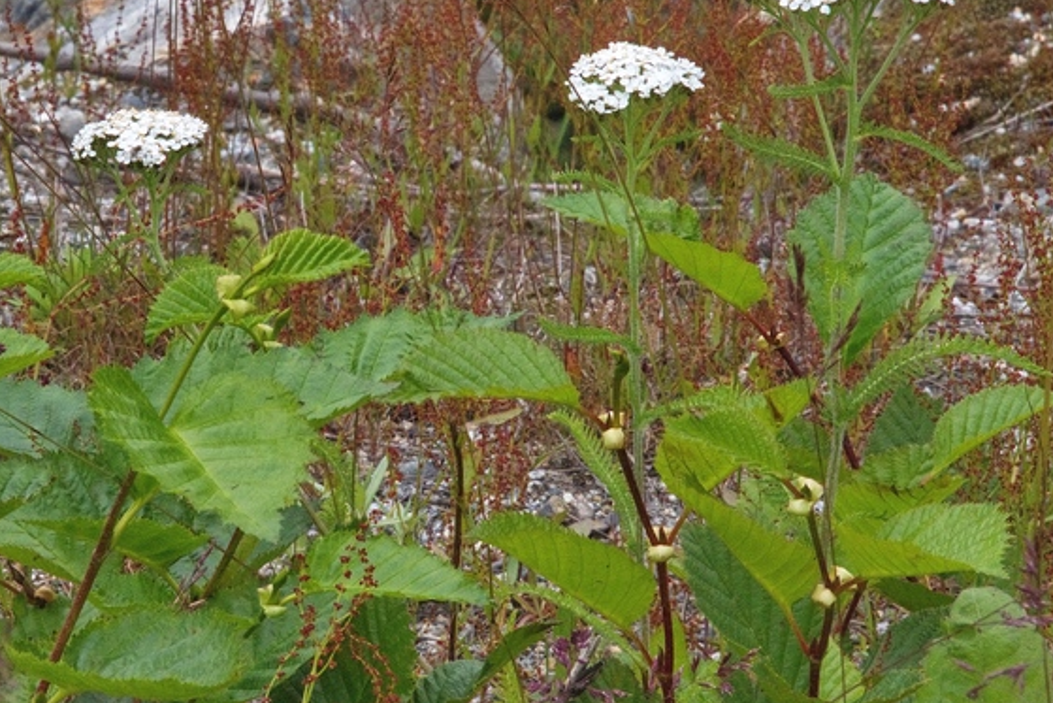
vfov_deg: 5.0
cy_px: 266
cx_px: 315
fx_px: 8045
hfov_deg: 7.5
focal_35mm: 275
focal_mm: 120
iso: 3200
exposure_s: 1/250
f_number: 22
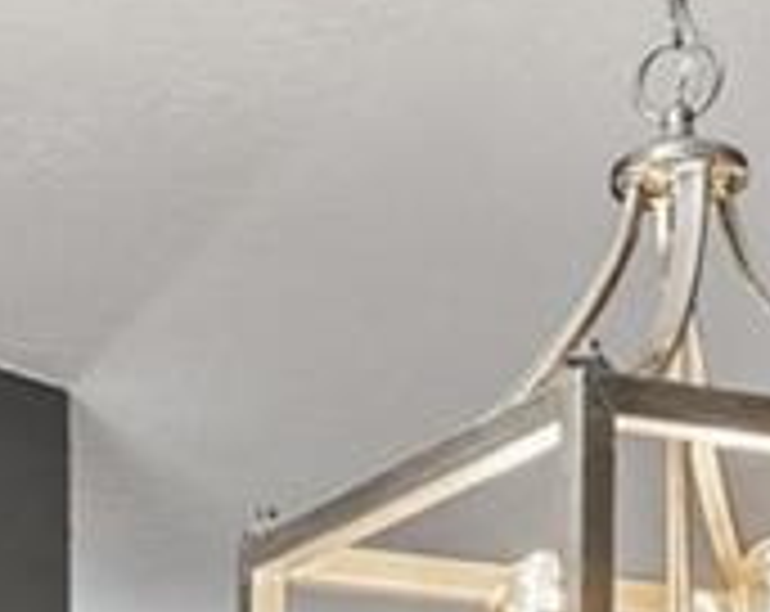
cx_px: 207
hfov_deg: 14.6
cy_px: 1400
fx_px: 3001
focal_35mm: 132
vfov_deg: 10.3
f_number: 7.1
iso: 100
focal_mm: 10
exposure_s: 1/5
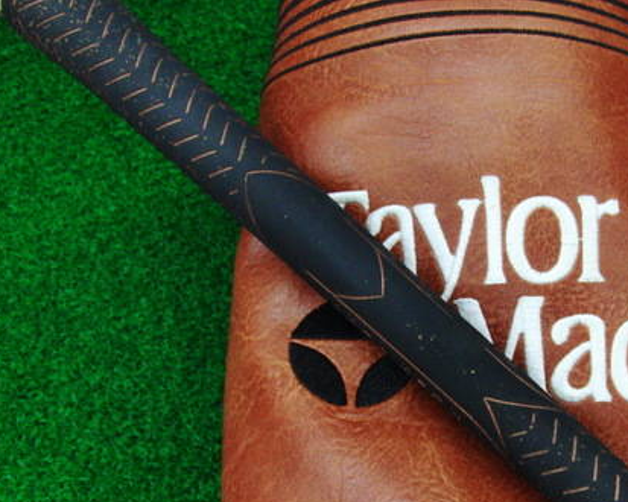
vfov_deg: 27.0
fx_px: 1040
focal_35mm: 56
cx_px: 430
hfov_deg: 33.2
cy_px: 329
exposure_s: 1/60
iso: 400
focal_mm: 6.42
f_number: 3.6
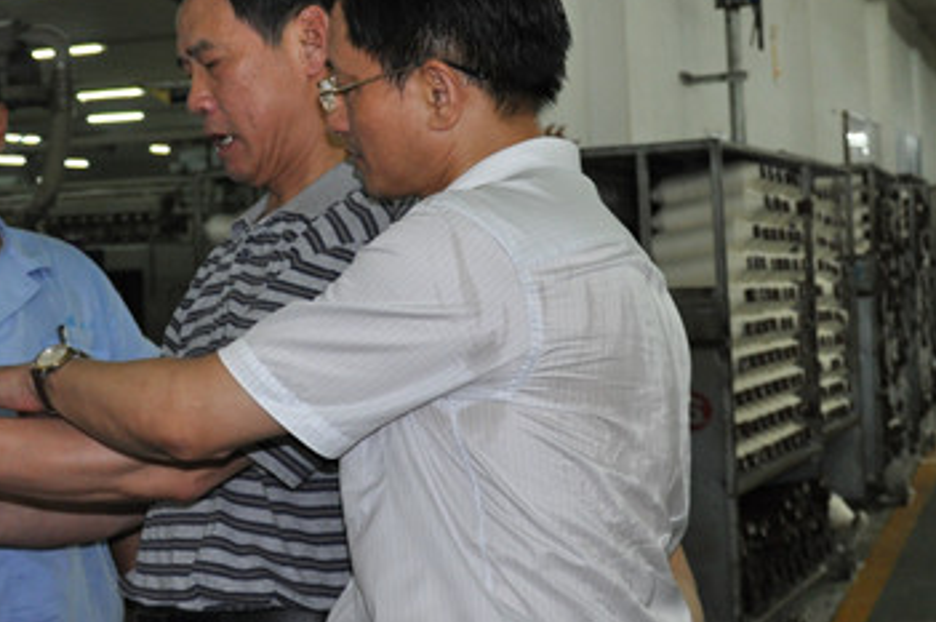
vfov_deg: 21.1
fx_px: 1662
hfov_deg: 31.1
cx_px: 267
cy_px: 199
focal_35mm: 64
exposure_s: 1/60
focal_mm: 22
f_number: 3.8
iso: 800
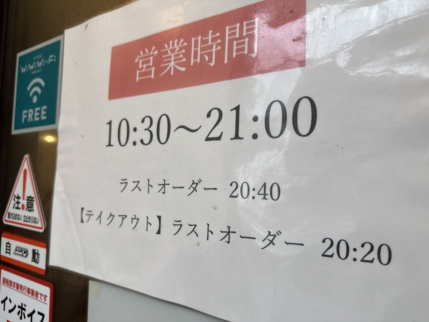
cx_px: 214
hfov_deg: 71.6
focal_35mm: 24
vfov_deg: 56.8
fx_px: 297
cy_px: 161
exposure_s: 1/121
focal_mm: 6.76
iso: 80
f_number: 1.78
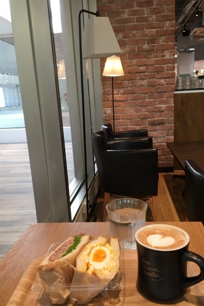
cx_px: 113
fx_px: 280
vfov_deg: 57.1
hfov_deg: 40.0
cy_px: 166
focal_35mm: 33
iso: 32
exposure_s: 1/30
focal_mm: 4.15
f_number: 2.2
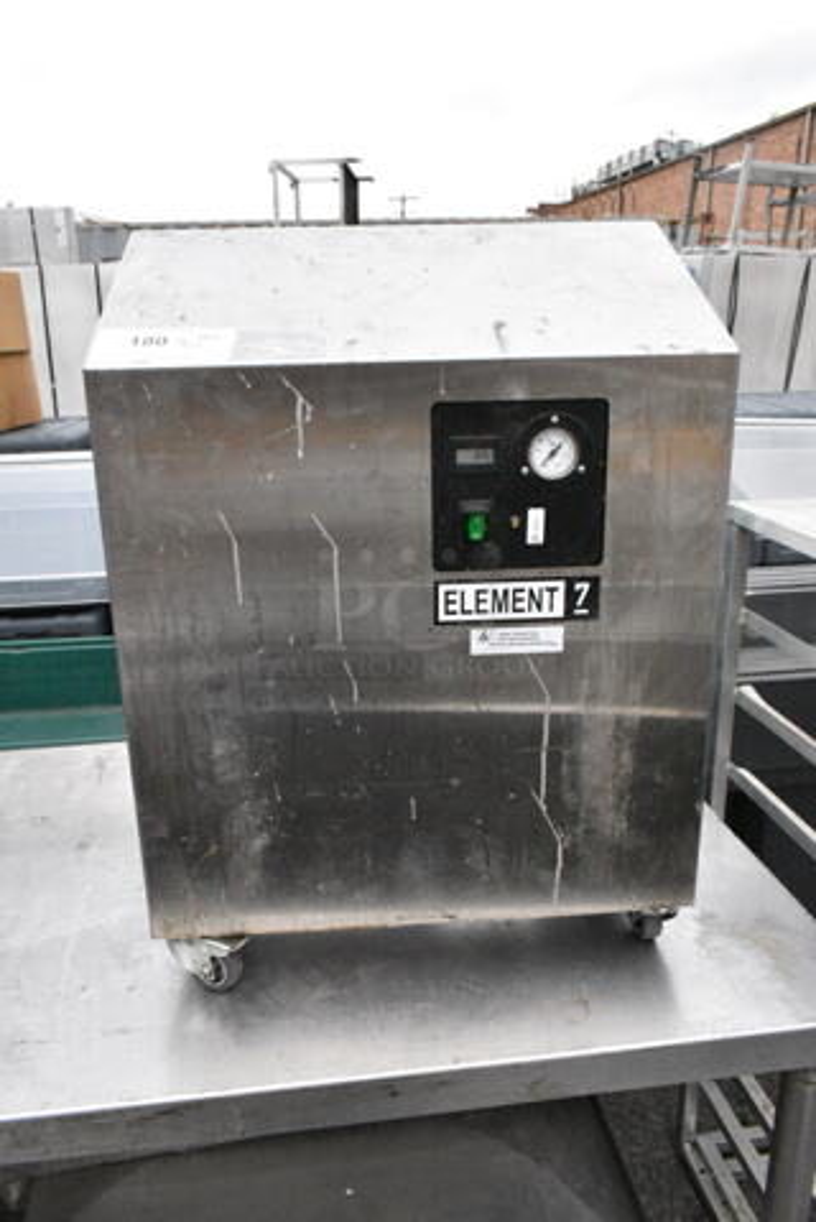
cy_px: 611
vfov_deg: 67.4
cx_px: 408
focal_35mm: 27
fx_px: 917
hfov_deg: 48.0
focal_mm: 18
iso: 6400
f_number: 14
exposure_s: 1/800
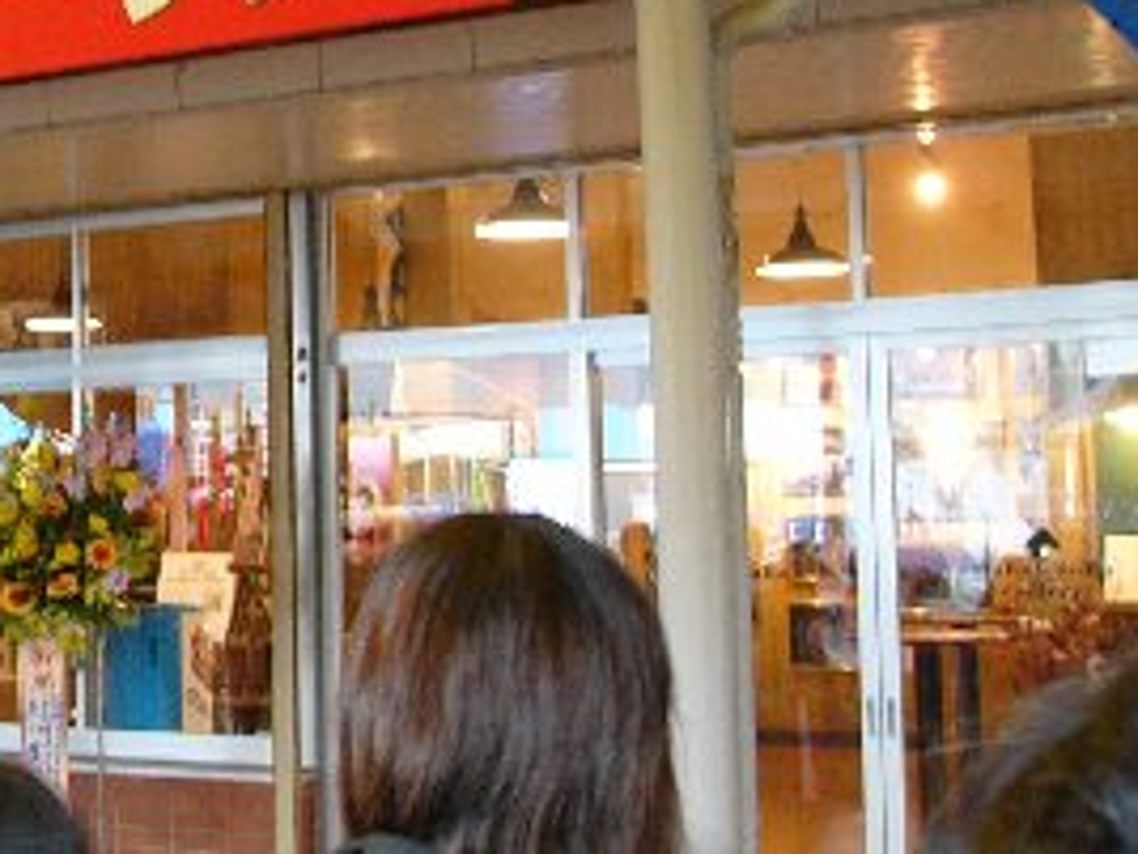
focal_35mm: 86
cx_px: -140
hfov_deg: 21.5
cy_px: 110
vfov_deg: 17.0
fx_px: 2827
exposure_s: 1/6
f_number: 2.8
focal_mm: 6
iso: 100
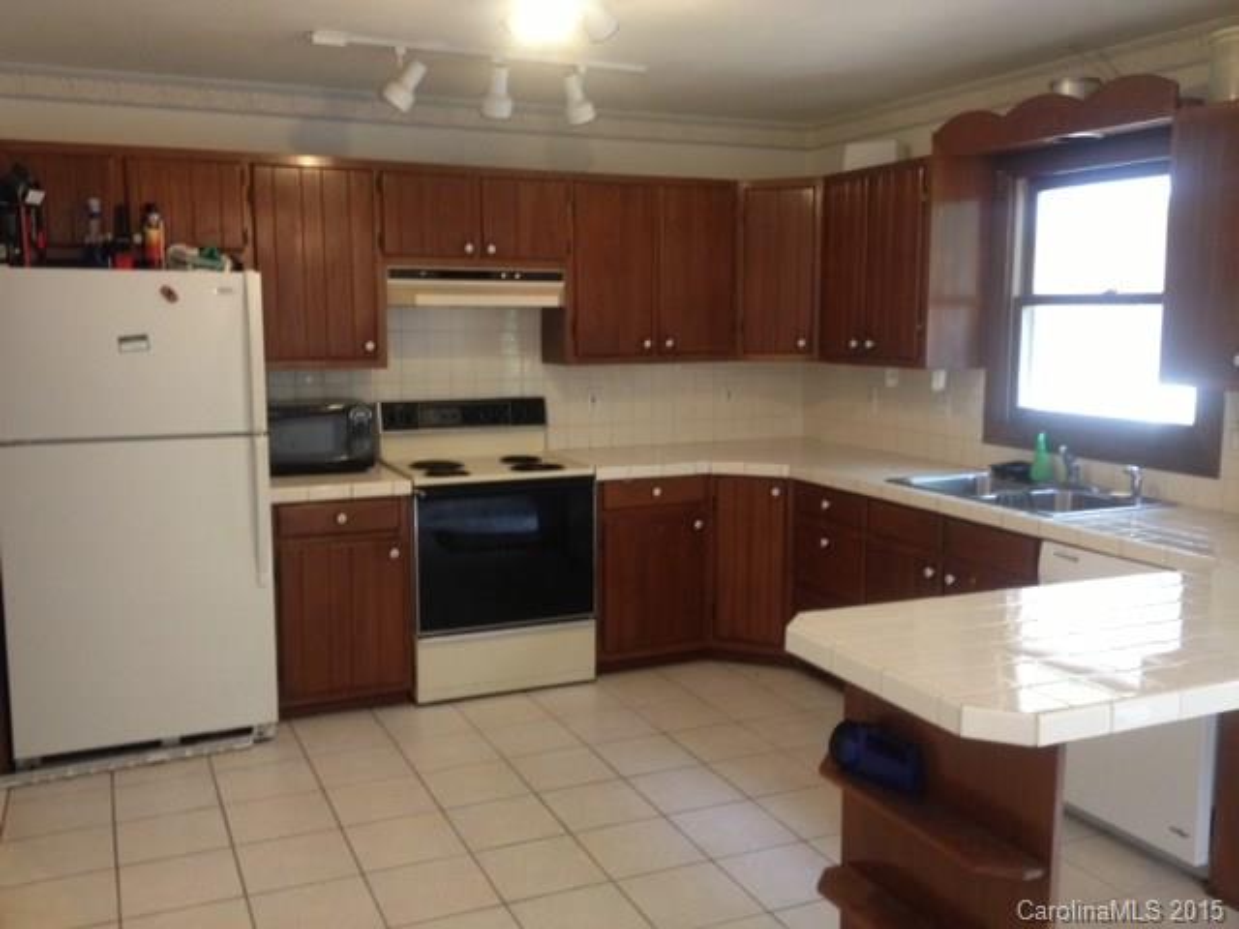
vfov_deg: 40.7
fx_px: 1253
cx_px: 620
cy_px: 464
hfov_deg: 52.6
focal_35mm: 35
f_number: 2.4
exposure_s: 1/20
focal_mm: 4.28
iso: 160
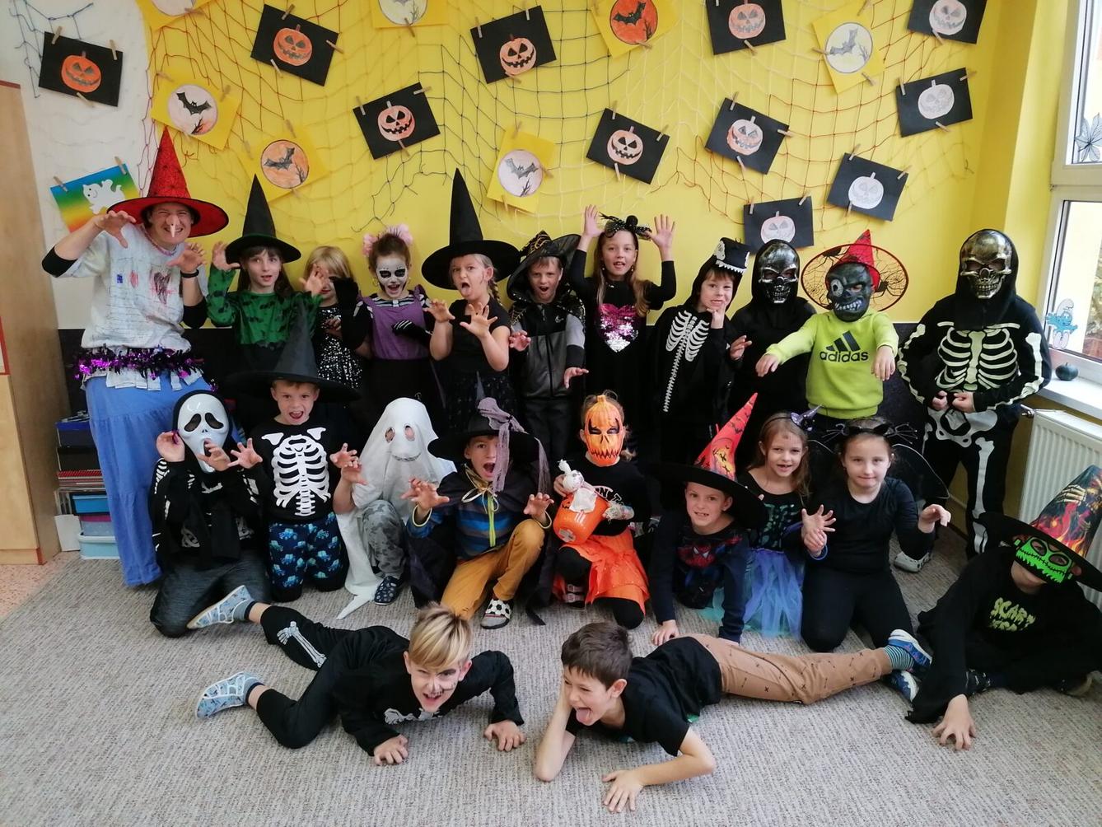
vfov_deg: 51.4
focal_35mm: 27
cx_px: 551
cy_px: 414
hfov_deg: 65.3
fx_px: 860
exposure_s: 1/100
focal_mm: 4.75
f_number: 1.8
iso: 320
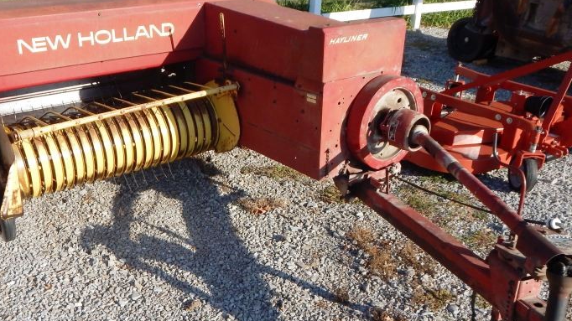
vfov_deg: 32.7
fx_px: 546
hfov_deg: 55.1
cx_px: 250
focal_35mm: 36
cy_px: 190
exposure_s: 1/1250
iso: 125
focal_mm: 4
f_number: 3
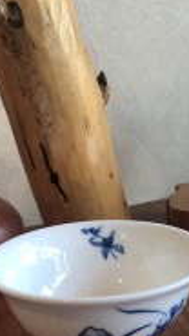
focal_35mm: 77
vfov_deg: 27.5
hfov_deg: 15.5
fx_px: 686
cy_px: 184
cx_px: 167
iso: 40
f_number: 1.8
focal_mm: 3.99
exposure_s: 1/17
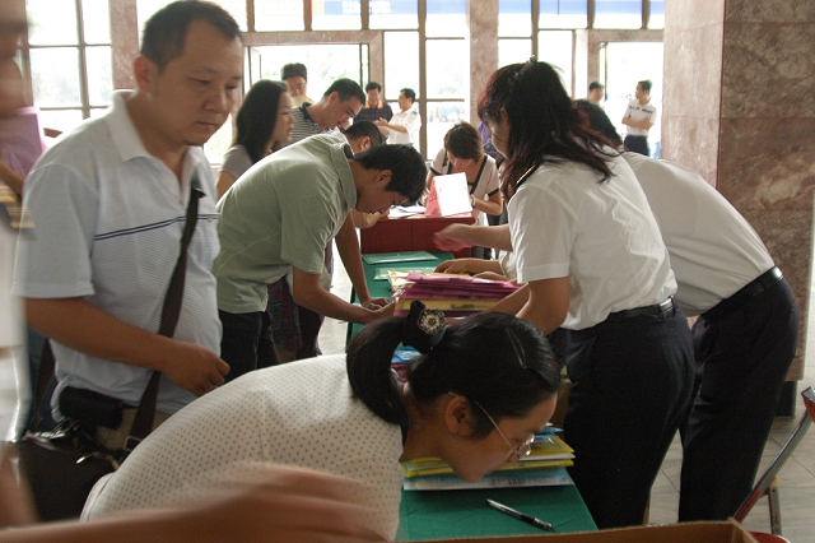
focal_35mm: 36
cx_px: 408
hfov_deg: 53.2
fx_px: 815
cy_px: 272
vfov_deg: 36.8
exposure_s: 1/30
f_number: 4.5
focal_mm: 24
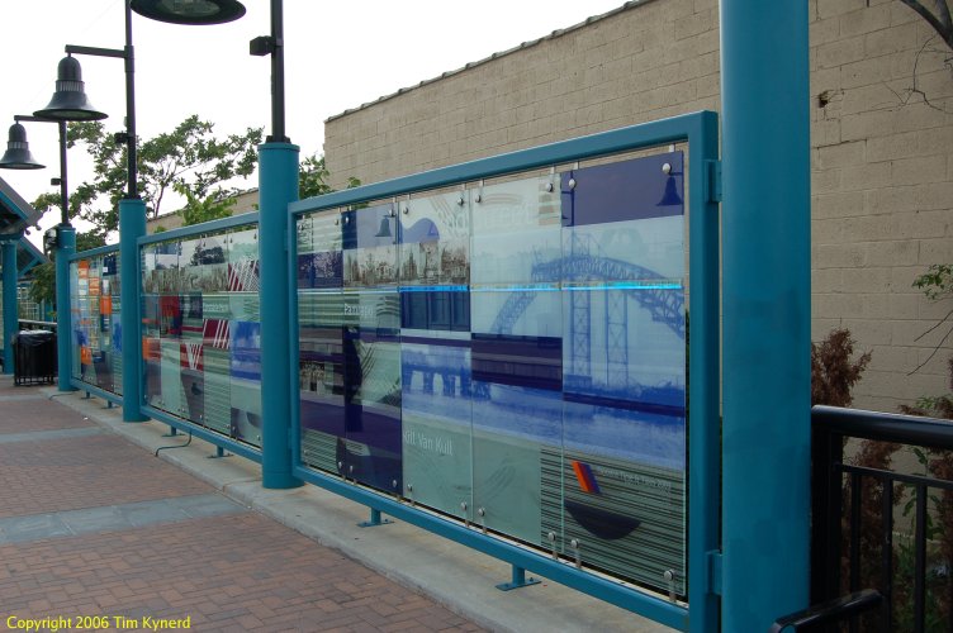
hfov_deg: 55.1
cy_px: 316
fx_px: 912
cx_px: 476
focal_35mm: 34
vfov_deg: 38.3
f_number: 8
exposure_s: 1/250
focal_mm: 23
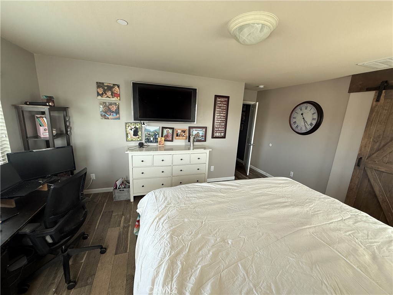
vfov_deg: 85.7
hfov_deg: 102.1
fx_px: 159
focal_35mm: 14
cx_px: 196
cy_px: 148
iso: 125
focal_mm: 2.22
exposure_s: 1/99
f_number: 2.2
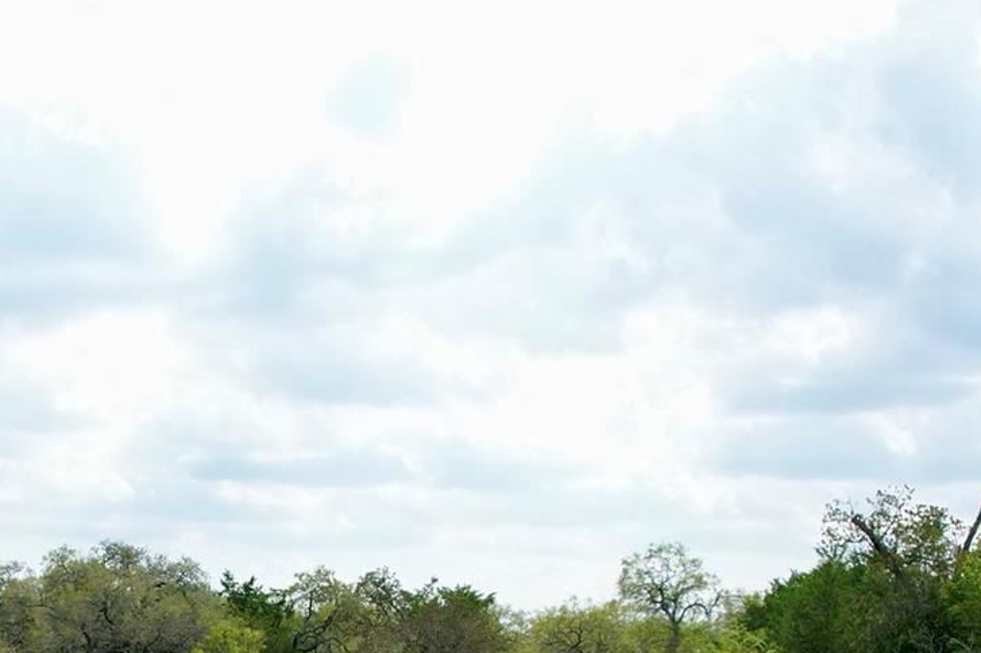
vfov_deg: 20.5
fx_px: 1689
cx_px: 217
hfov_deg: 31.7
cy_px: 774
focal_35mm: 62
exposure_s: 1/2000
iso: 200
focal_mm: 8.38
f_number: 2.8
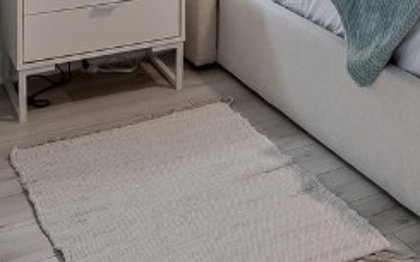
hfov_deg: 25.4
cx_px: 528
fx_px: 813
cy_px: -248
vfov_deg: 15.1
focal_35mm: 71
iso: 640
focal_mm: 8
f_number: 5.6
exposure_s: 1/10
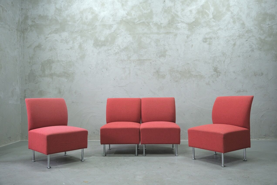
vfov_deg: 43.6
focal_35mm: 30
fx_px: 231
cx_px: 138
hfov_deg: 61.9
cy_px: 92
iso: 1250
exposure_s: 1/28
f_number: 4
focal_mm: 20.2
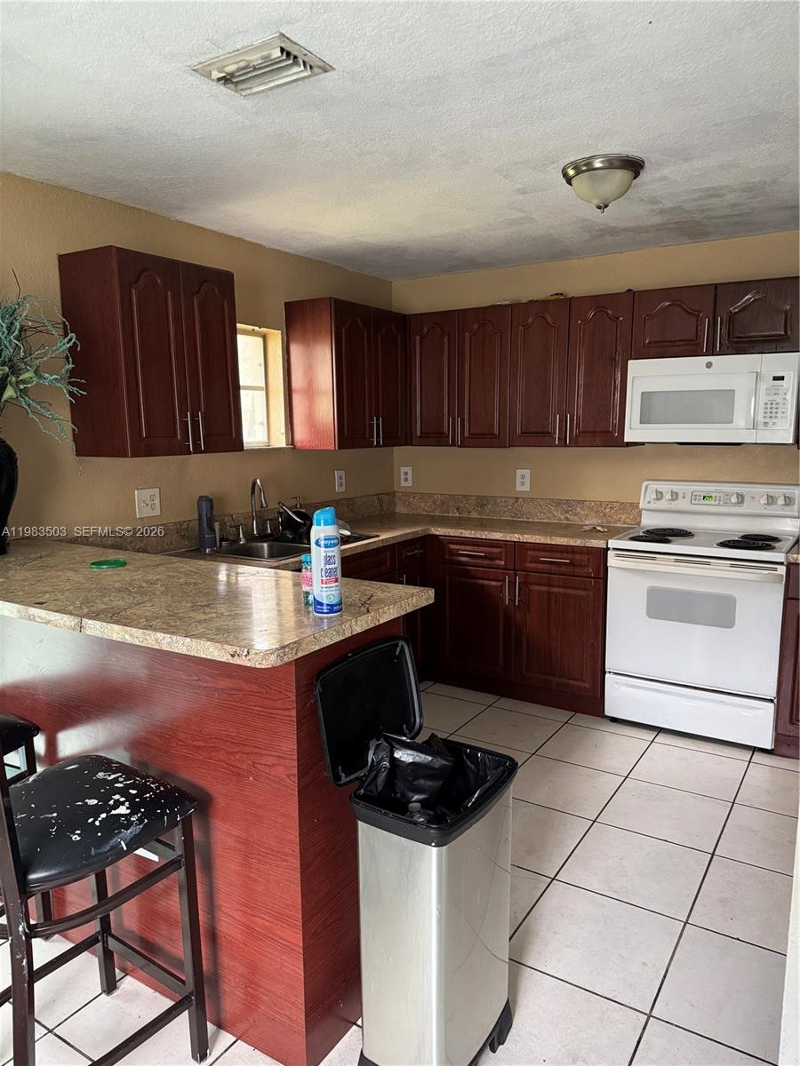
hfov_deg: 56.8
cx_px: 400
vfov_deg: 71.6
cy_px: 533
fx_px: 740
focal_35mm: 24
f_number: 1.78
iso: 500
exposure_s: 1/60
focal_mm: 6.76
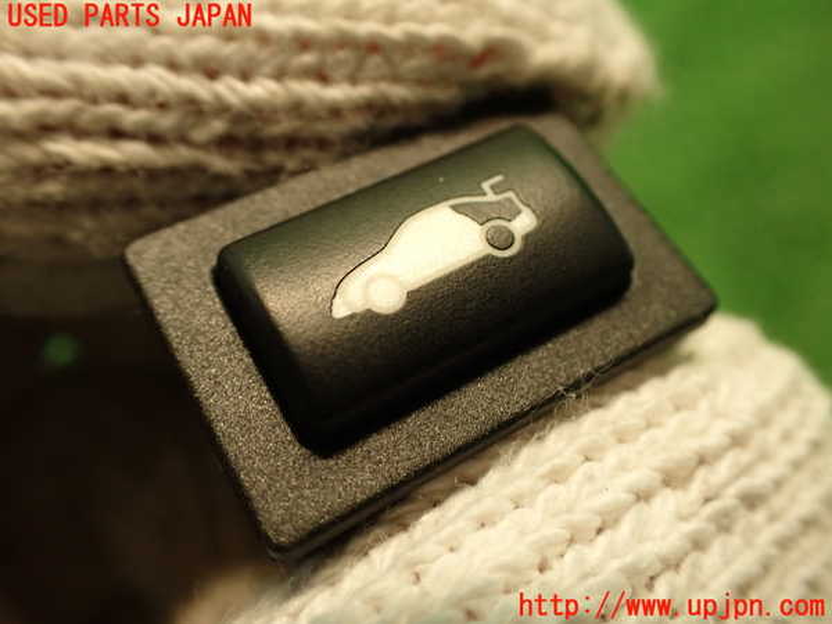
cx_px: 416
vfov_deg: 44.2
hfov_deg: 56.8
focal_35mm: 32
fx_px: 769
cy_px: 312
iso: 250
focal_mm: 5.79
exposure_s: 1/30
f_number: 2.4
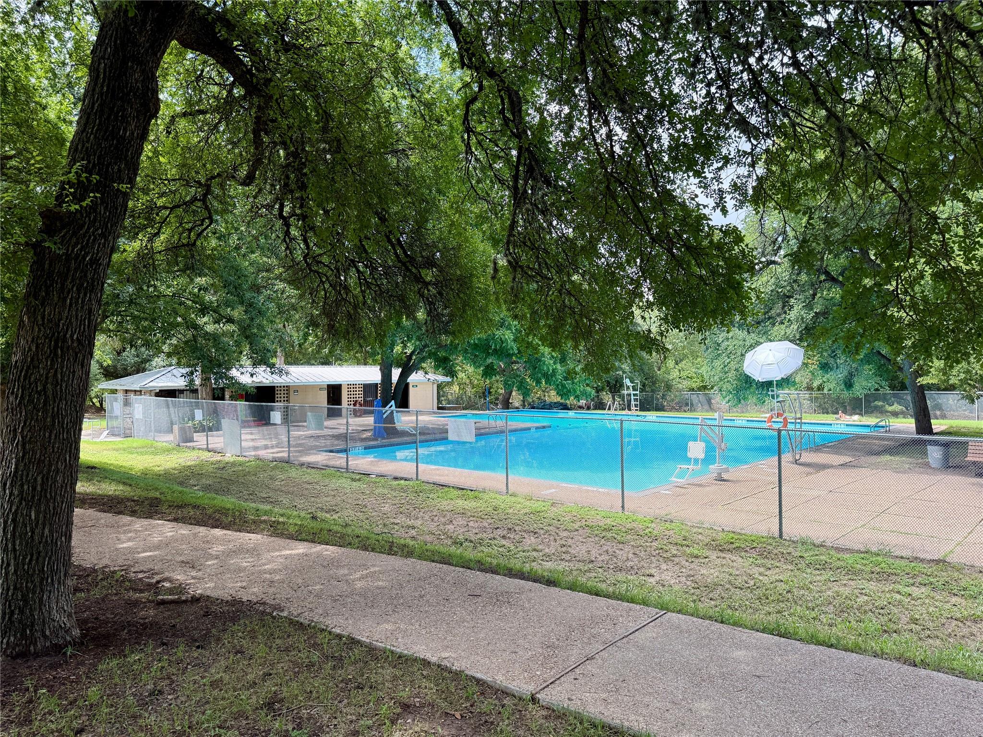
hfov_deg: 71.6
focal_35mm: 24
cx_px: 492
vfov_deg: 56.8
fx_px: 682
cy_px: 368
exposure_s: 1/831
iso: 100
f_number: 1.78
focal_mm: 6.76
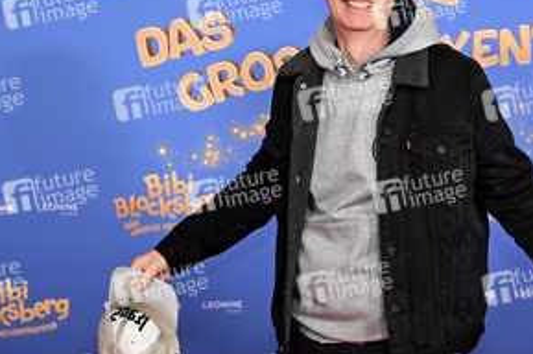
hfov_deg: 26.8
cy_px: 146
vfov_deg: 18.1
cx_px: 370
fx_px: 1109
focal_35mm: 75
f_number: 2.8
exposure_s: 1/200
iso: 200
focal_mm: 48
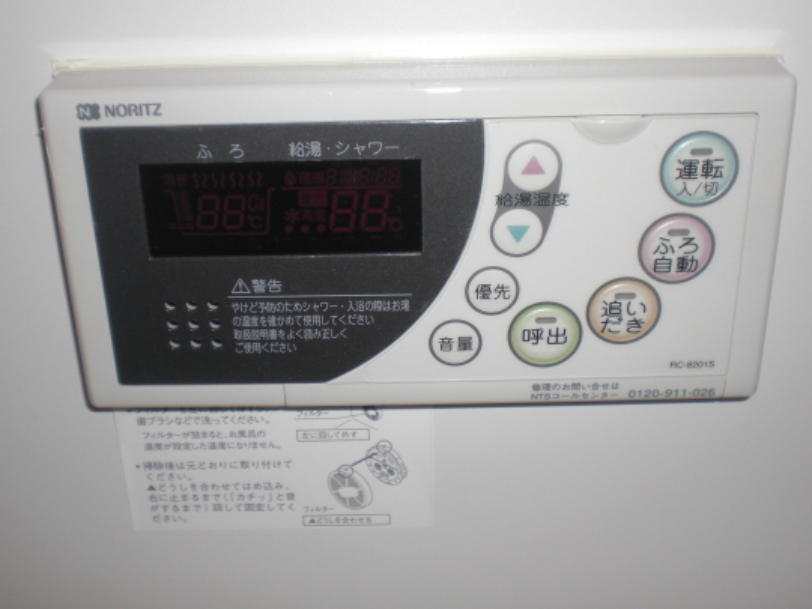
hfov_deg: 42.1
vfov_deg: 32.2
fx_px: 1056
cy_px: 284
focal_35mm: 45
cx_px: 398
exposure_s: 1/60
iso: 64
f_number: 3.1
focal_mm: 6.3
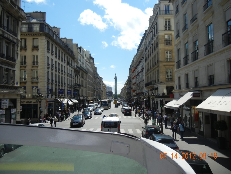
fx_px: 200
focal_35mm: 30
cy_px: 87
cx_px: 116
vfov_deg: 46.8
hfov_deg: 60.0
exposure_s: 1/435
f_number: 7
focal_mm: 5.4
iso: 160
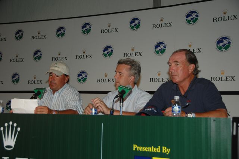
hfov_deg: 30.5
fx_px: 438
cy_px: 80
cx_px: 120
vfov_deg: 20.6
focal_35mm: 66
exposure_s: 1/125
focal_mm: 44
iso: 200
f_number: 4.5
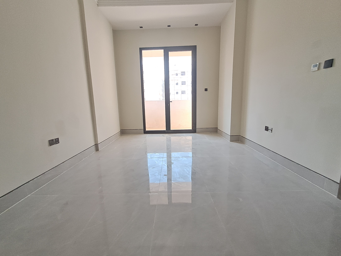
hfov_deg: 94.5
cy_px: 128
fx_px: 158
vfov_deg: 78.1
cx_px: 170
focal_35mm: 16
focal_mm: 1.64
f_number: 2.2
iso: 64
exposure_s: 1/50
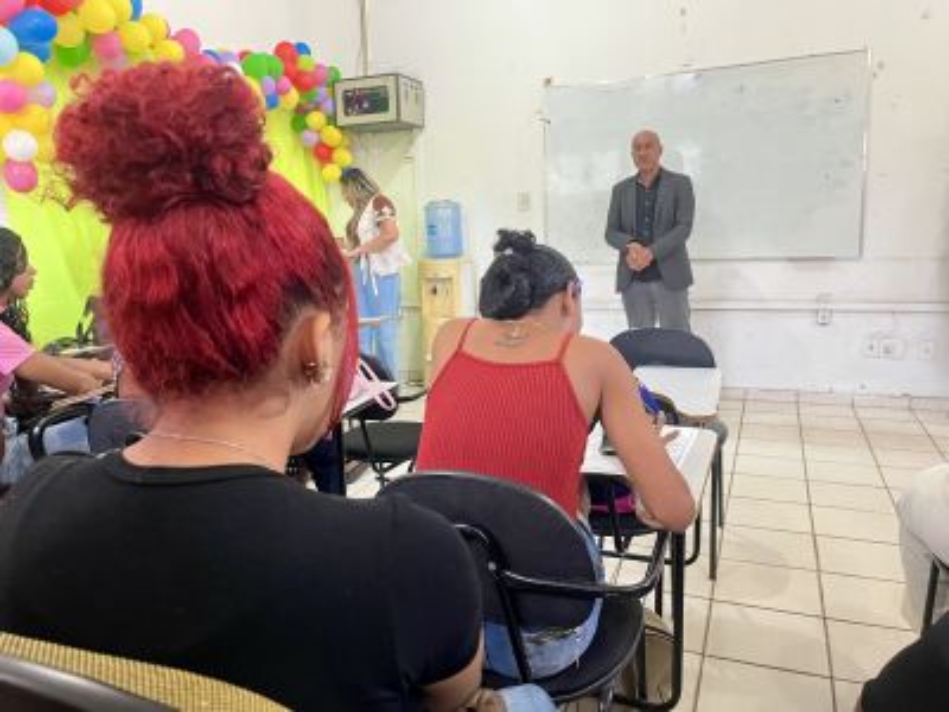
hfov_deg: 67.3
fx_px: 713
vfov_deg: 53.1
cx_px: 474
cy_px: 356
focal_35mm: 26
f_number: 1.6
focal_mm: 5.1
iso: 400
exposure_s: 1/60
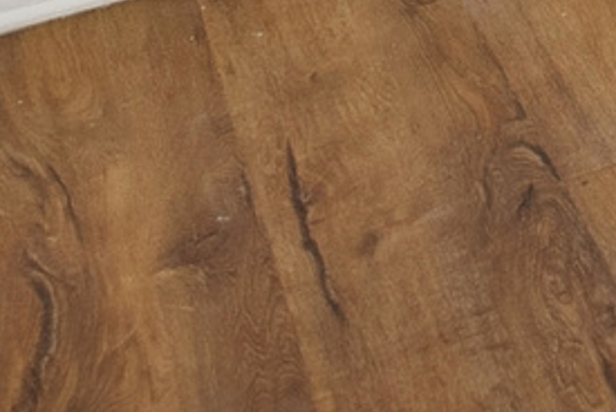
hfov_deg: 11.1
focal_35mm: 119
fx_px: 2038
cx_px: 1839
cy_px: -1097
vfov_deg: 8.2
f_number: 8
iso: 640
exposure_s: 1/30
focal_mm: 16
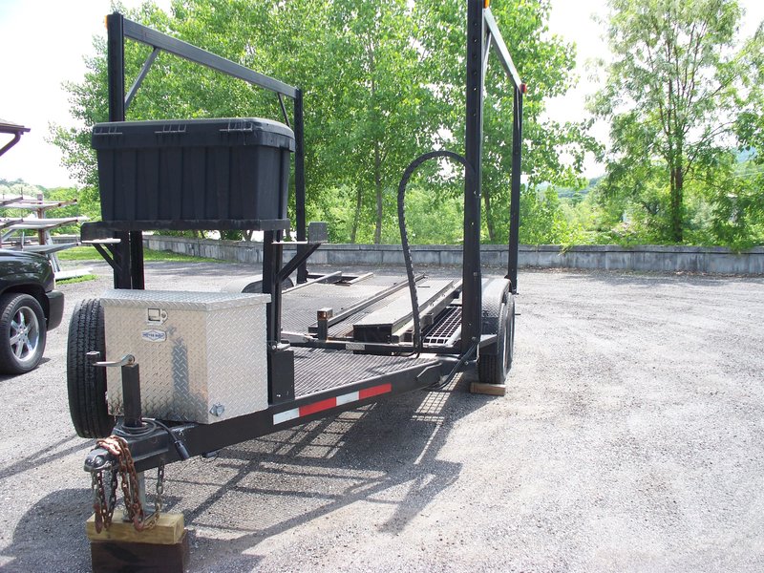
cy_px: 286
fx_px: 795
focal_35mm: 36
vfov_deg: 39.7
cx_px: 382
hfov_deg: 51.4
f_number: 2.8
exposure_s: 1/200
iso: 64
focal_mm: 7.54
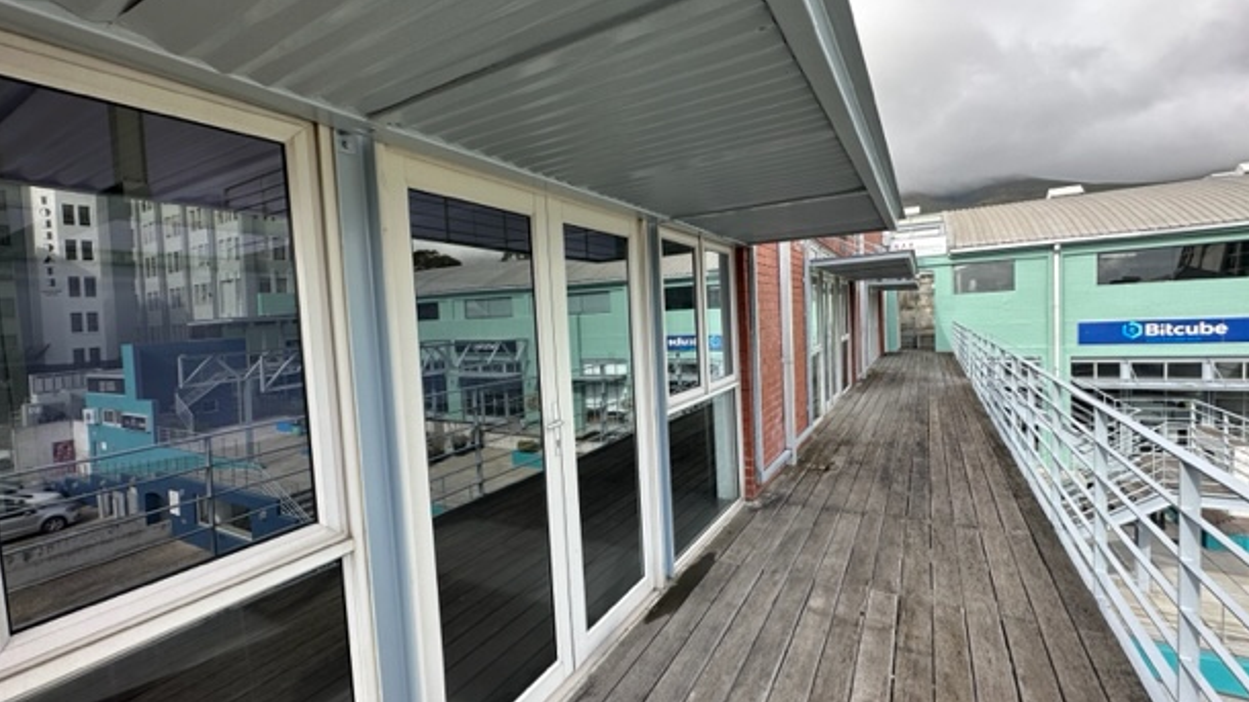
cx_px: 639
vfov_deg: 67.1
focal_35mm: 16
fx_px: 530
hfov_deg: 99.4
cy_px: 350
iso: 40
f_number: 2.2
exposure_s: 1/465
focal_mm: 2.22
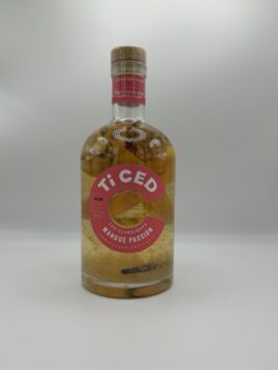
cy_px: 199
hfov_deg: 48.2
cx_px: 140
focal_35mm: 29
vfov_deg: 61.6
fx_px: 311
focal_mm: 5.7
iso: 50
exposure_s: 1/1029
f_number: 1.5
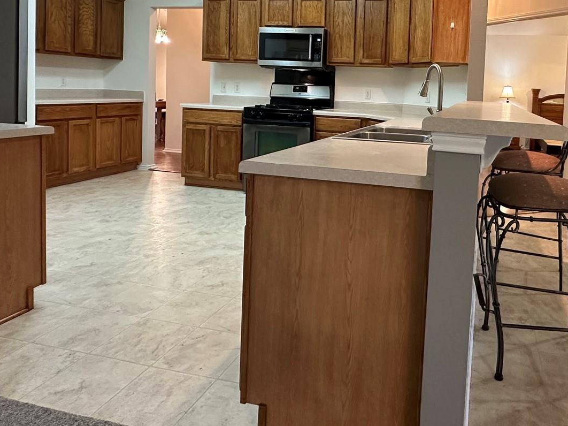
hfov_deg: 63.1
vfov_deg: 49.4
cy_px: 110
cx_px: 395
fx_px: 443
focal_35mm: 27
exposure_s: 1/60
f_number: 2.2
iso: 400
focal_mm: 2.22
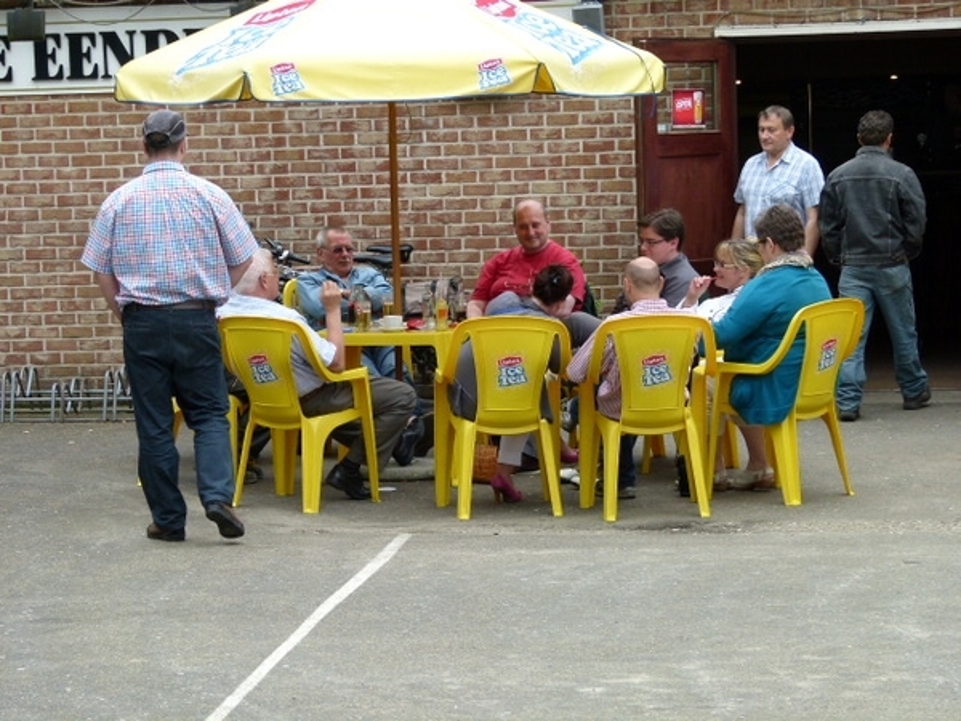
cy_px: 360
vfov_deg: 13.8
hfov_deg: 18.4
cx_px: 480
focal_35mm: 107
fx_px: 2971
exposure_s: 1/160
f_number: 4
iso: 100
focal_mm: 19.3
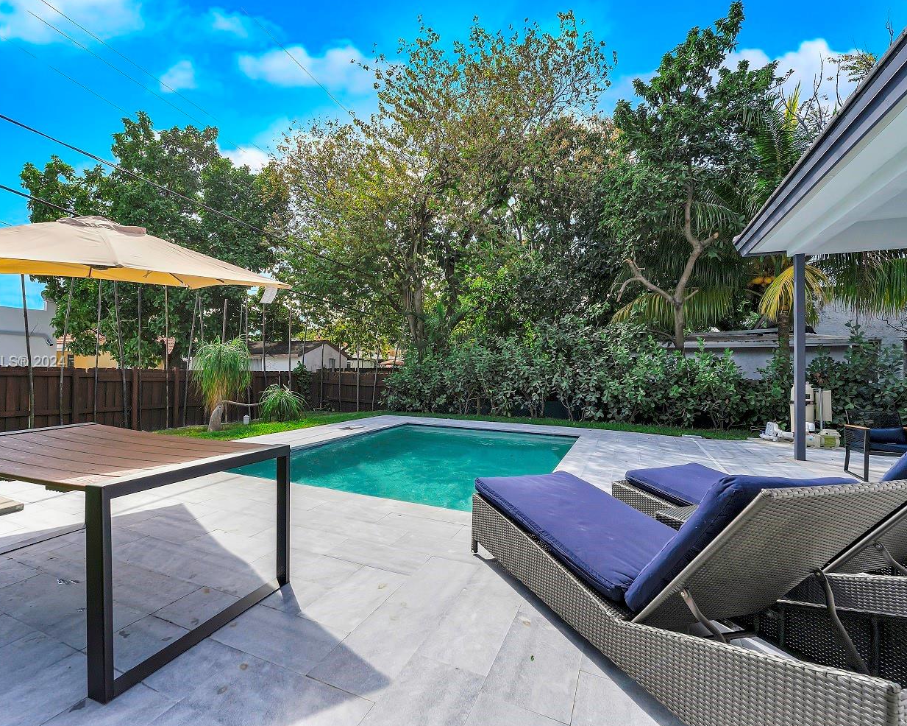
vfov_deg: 80.4
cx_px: 400
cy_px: 363
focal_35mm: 16
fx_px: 429
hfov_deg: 92.7
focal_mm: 14
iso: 400
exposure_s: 1/640
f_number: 8
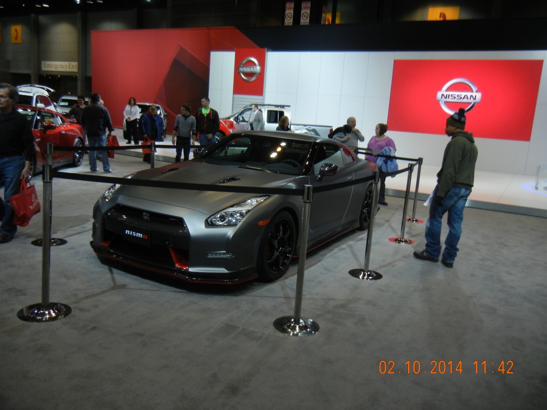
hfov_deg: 60.0
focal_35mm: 30
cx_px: 274
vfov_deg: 46.8
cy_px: 205
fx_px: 474
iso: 163
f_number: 3.5
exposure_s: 1/71.1
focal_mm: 5.4
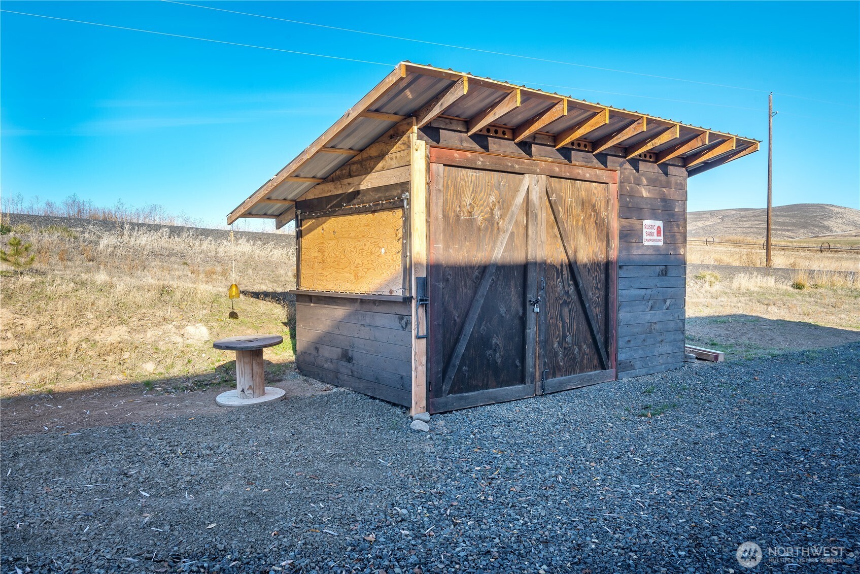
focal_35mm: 28
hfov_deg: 65.5
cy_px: 287
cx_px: 430
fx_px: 669
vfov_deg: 46.4
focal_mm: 28
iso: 200
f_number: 13
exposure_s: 1/160
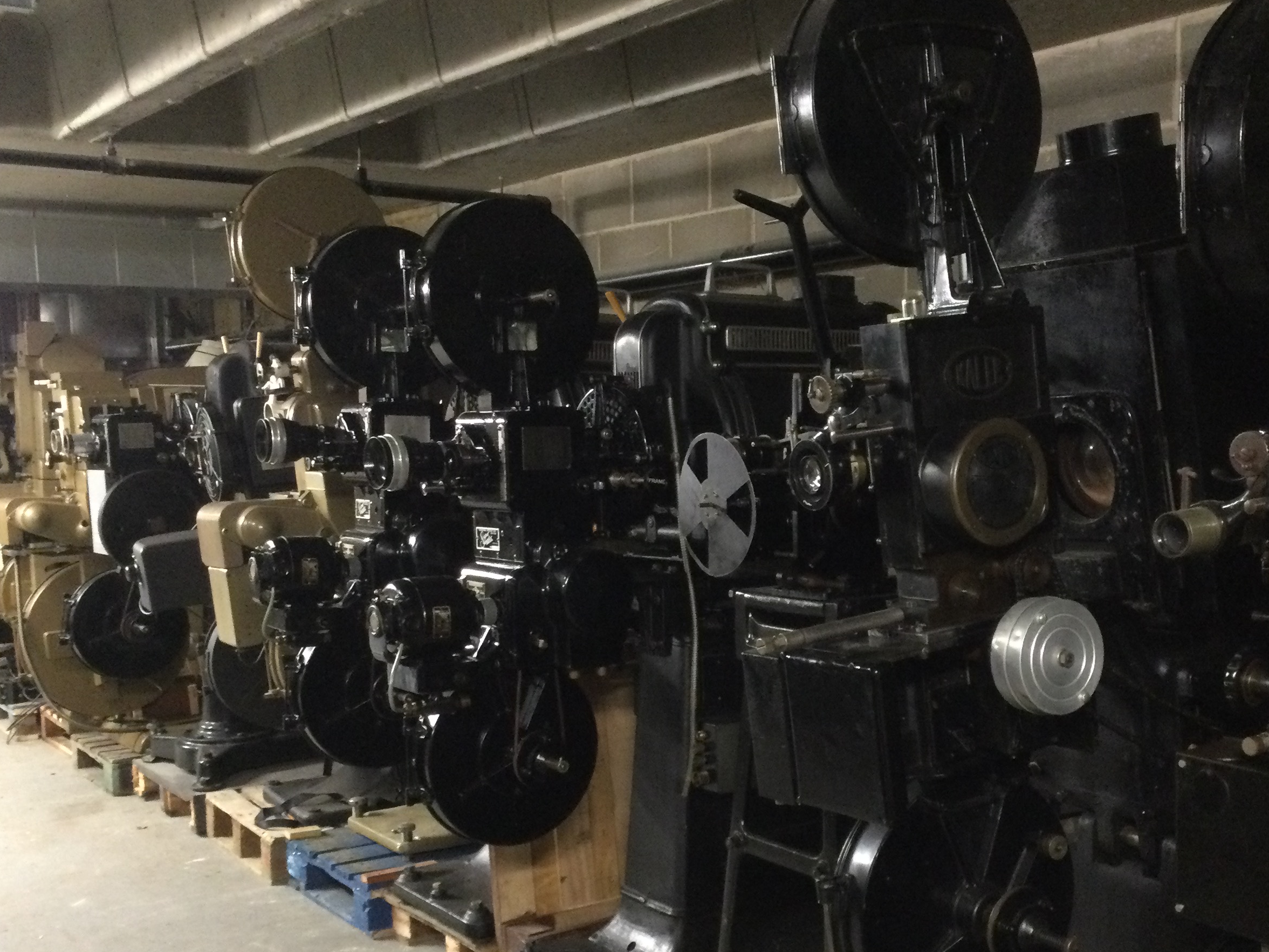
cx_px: 770
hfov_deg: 43.6
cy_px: 604
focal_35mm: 43
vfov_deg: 33.4
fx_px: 1576
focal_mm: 3.3
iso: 400
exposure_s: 1/17
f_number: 2.4
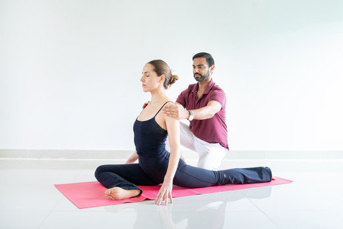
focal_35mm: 39
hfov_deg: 49.6
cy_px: 114
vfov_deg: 34.2
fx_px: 371
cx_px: 172
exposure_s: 1/100
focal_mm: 39
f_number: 5.6
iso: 1250
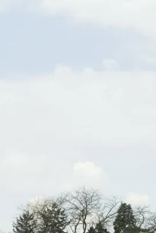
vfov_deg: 12.4
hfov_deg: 8.2
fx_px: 1076
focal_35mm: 166
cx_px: 202
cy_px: 106
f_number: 8
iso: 100
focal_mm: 27
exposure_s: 1/250
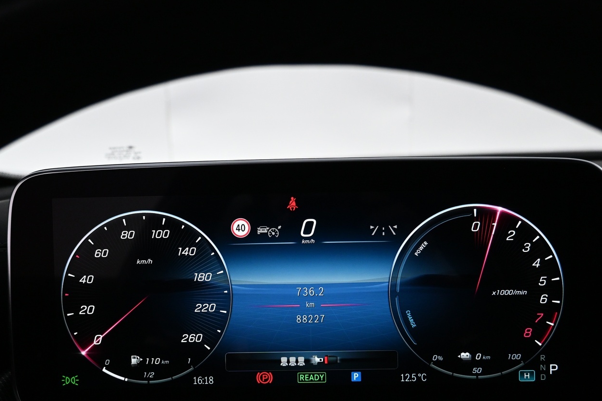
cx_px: 309
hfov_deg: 60.3
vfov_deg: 42.1
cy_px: 247
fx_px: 518
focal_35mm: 31
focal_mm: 16
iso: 1400
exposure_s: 1/125
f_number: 3.5
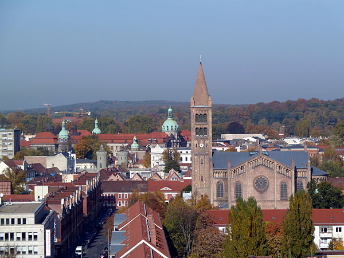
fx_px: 1461
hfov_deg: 13.4
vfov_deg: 10.1
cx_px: 172
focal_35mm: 147
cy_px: 129
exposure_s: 1/500
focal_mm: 24.1
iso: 80
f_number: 5.6
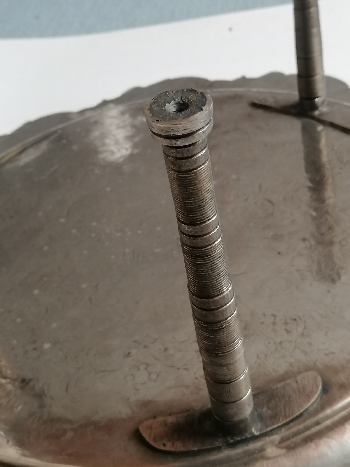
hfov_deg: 27.0
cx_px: 175
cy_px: 234
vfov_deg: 35.5
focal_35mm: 54
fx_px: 728
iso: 160
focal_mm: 4.75
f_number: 1.8
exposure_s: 1/60
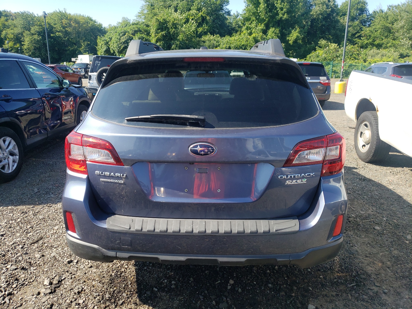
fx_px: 309
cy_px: 154
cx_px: 206
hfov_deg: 67.3
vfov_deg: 53.1
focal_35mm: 26
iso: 50
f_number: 1.5
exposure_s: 1/1250
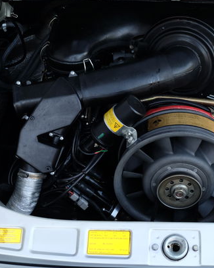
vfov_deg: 25.1
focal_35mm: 76
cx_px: 176
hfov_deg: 19.9
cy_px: 118
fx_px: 602
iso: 200
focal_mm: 28.9
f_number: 3.2
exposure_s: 1/90
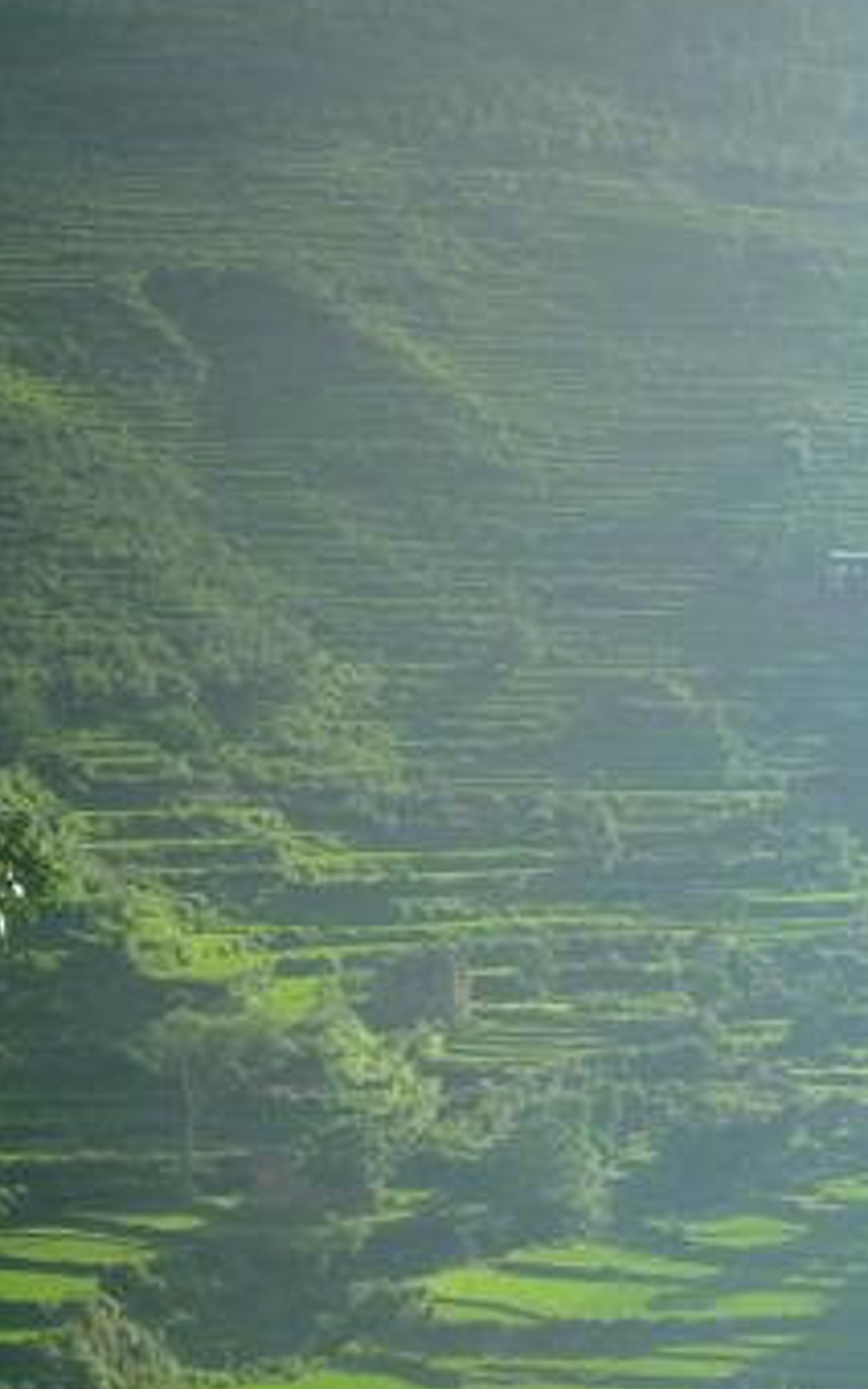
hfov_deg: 11.3
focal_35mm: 112
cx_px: 1241
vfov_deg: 18.6
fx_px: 4237
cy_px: 795
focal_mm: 6.3
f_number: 4.5
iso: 100
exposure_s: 1/250
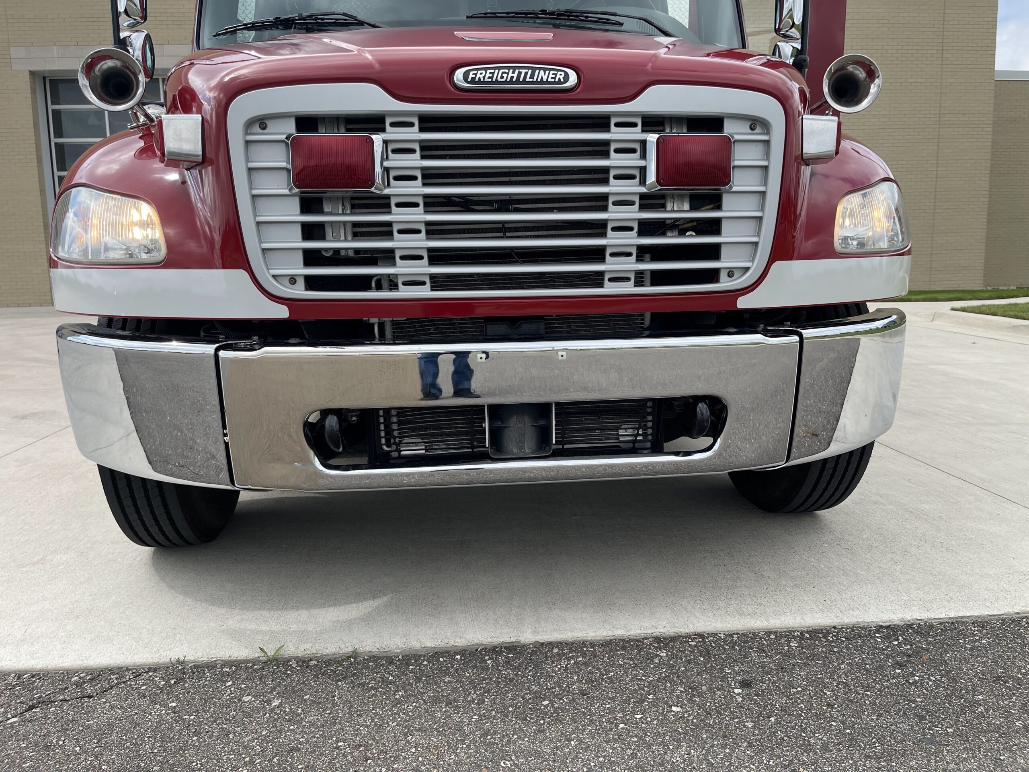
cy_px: 386
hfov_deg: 67.3
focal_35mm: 26
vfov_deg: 53.1
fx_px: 773
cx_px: 514
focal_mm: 5.1
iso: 32
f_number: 1.6
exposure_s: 1/1513
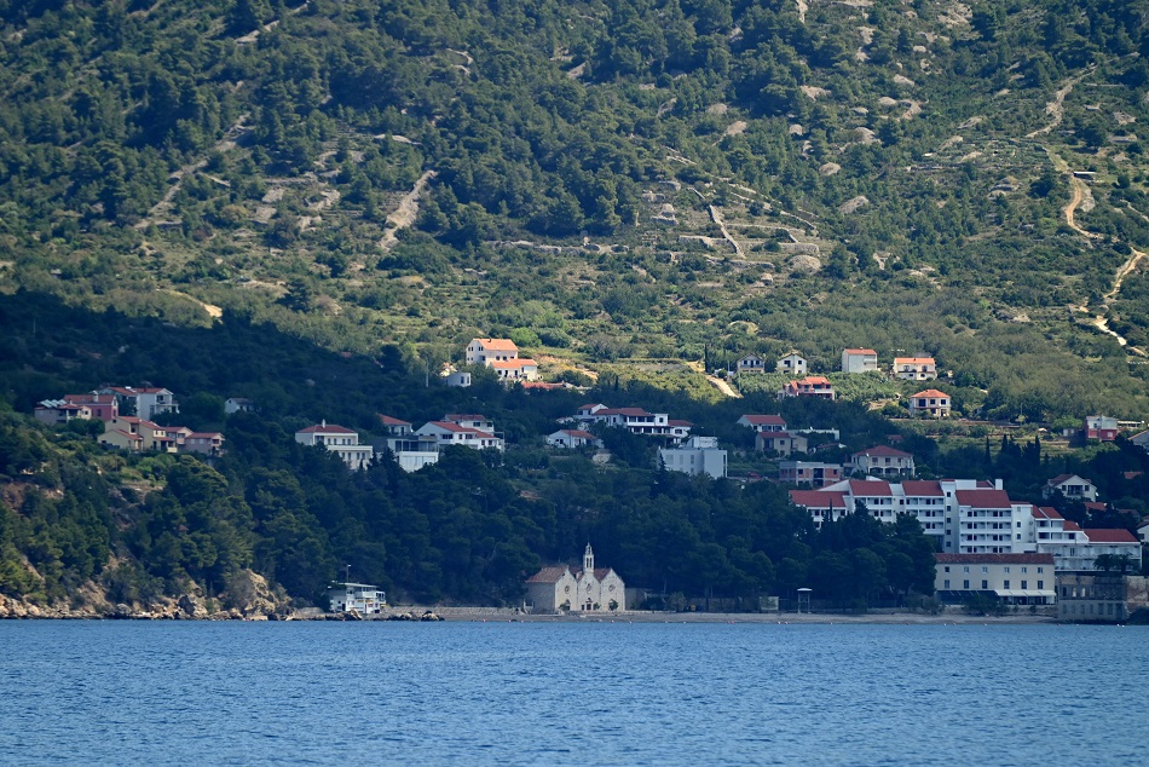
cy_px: 384
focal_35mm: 300
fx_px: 9577
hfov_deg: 6.9
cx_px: 574
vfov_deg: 4.6
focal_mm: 300
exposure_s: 1/1000
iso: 400
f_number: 5.6
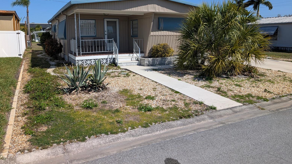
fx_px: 209
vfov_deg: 42.5
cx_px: 143
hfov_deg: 69.9
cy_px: 59
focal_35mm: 27
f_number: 1.68
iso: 20
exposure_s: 1/1938
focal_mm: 6.9
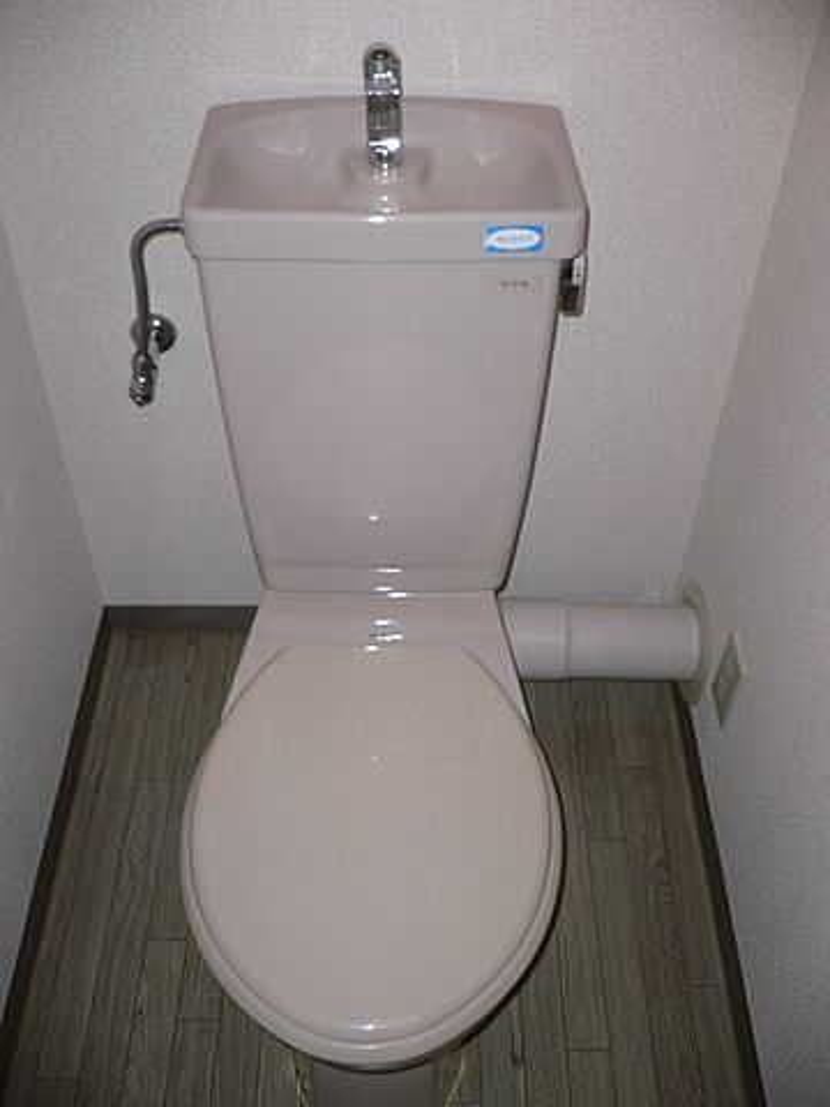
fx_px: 1119
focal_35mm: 35
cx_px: 415
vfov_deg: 52.6
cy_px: 554
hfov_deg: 40.7
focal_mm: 5.8
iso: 64
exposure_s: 1/60
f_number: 2.8
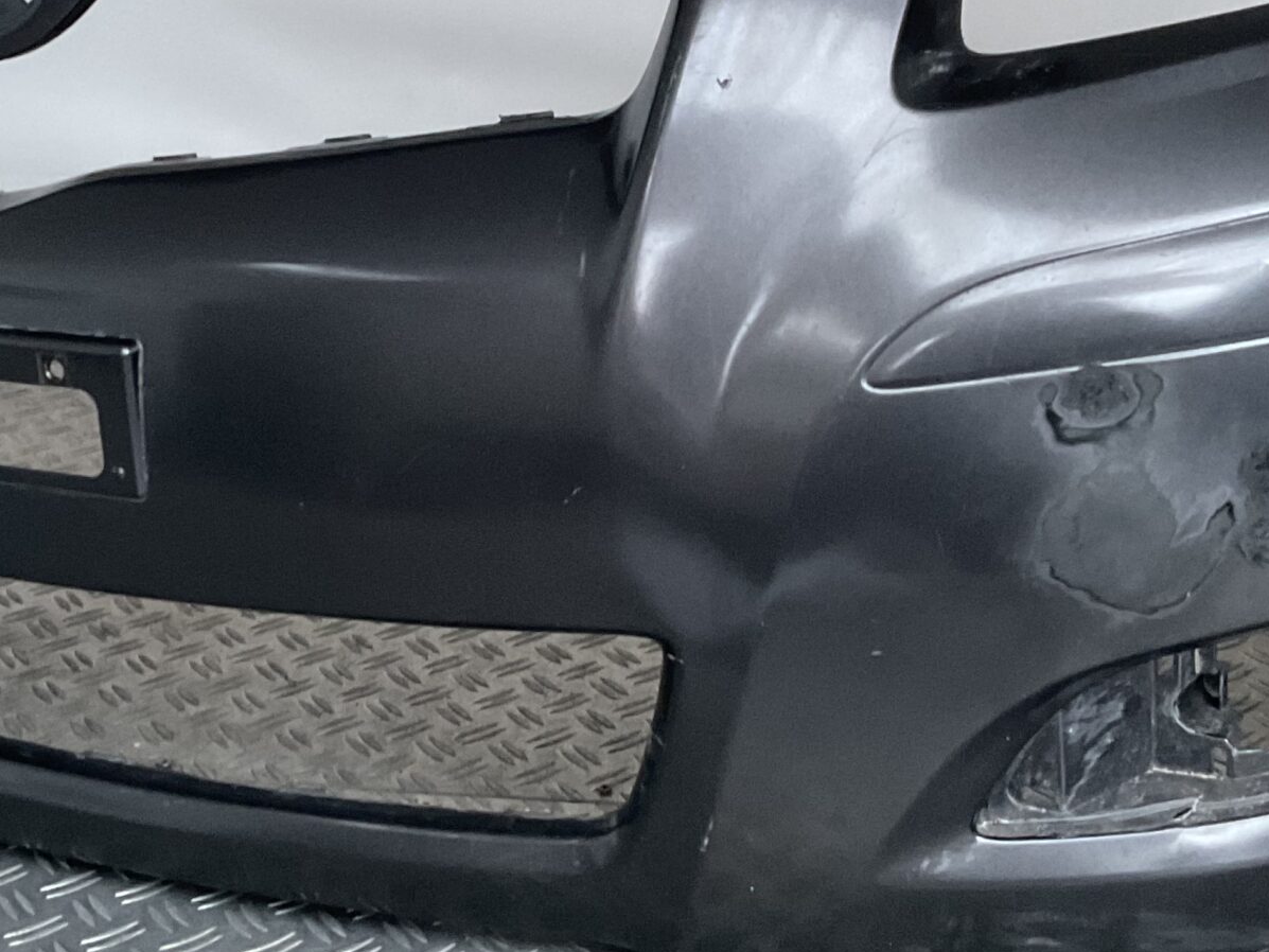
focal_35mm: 62
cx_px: 594
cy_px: 338
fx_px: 2273
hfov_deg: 31.2
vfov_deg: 23.6
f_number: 1.8
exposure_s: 1/25
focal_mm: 3
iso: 250
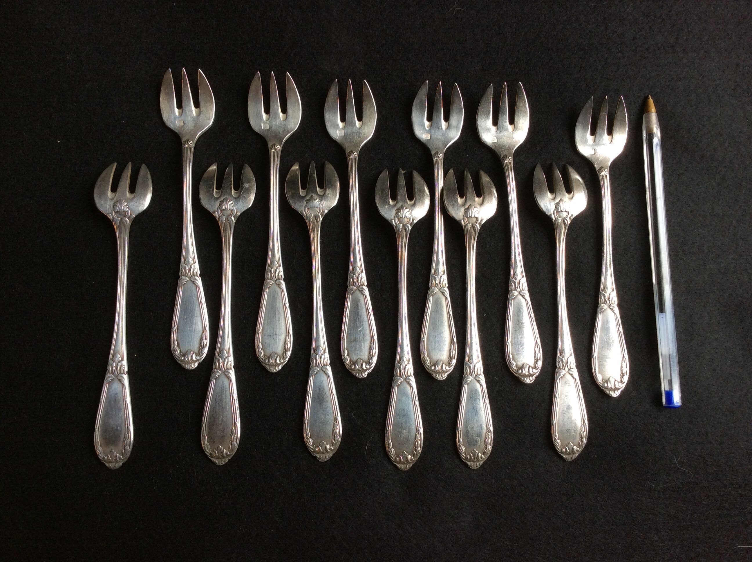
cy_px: 281
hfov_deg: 56.9
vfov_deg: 44.1
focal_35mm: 32
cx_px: 376
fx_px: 694
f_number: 2.4
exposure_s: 1/100
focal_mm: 3.3
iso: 50
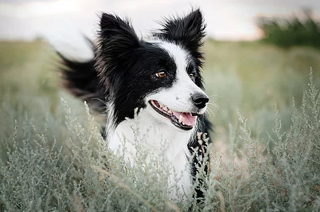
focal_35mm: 75
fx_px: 665
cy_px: 106
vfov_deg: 18.1
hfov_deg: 27.0
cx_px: 160
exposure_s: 1/2000
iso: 320
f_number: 2.8
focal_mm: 50
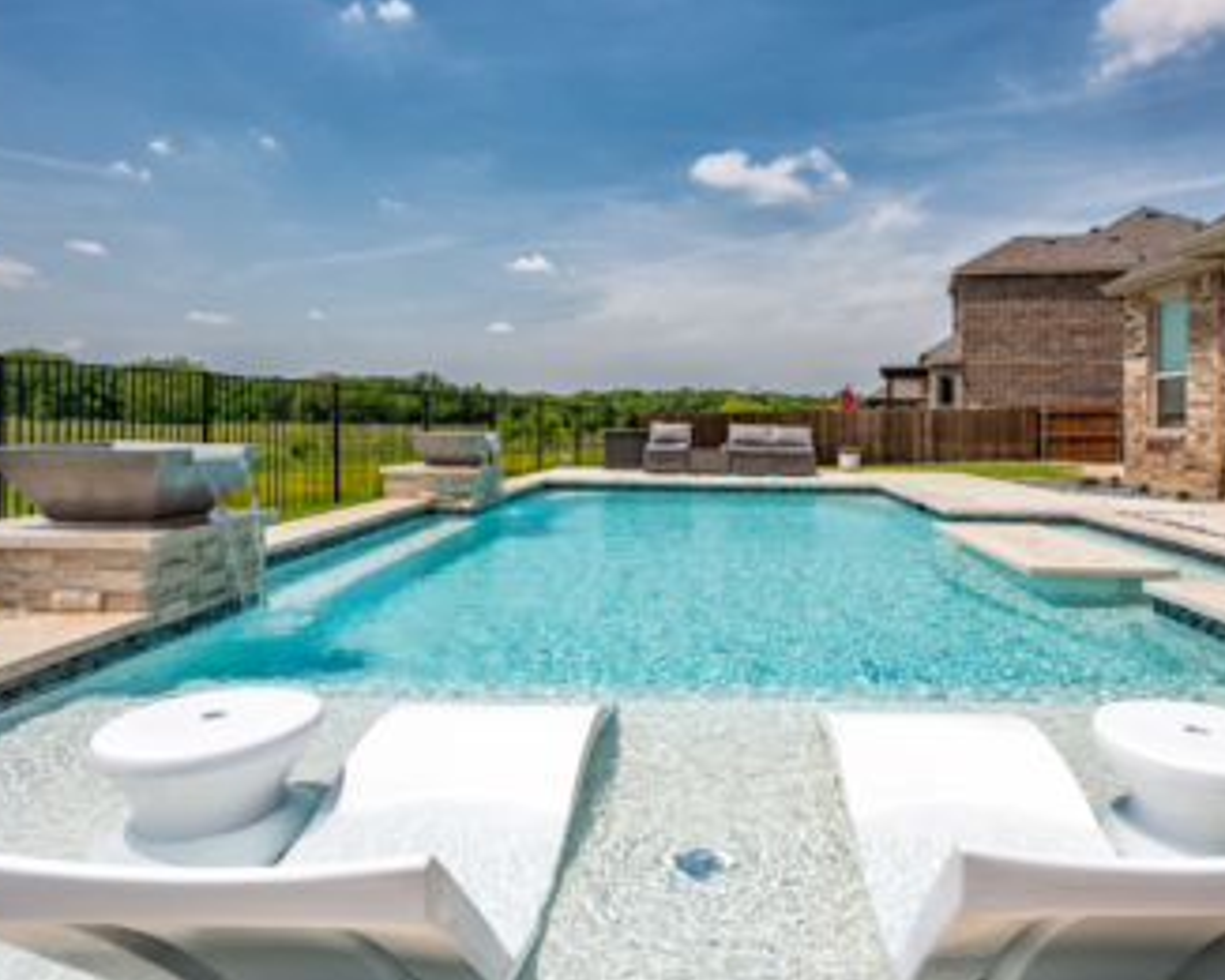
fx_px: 798
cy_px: 436
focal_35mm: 22
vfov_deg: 63.0
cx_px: 669
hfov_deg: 74.9
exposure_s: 1/640
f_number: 8
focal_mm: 17
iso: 64
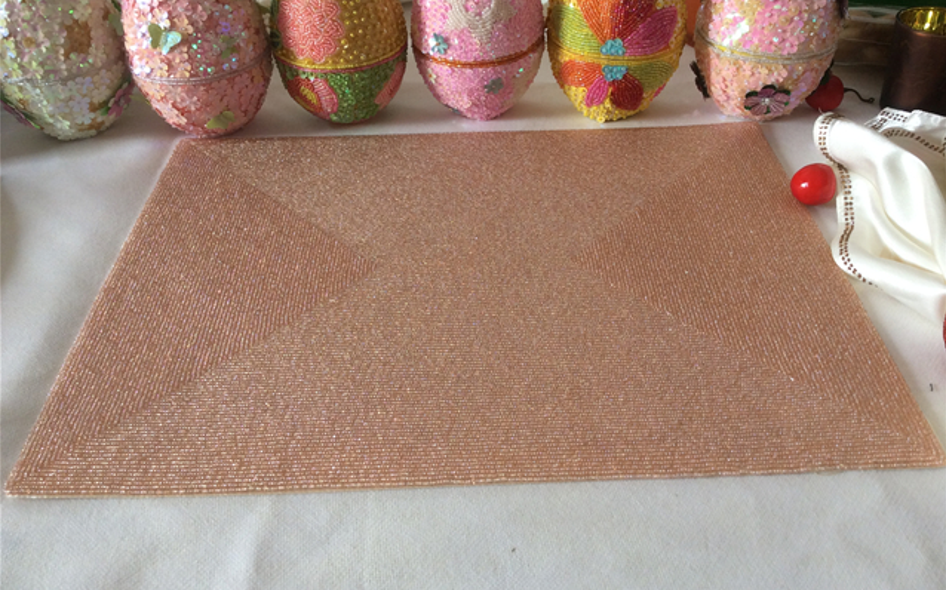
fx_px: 876
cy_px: 251
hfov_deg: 56.7
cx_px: 473
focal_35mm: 34
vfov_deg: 37.1
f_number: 2.4
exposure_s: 1/50
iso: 40
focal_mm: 3.3
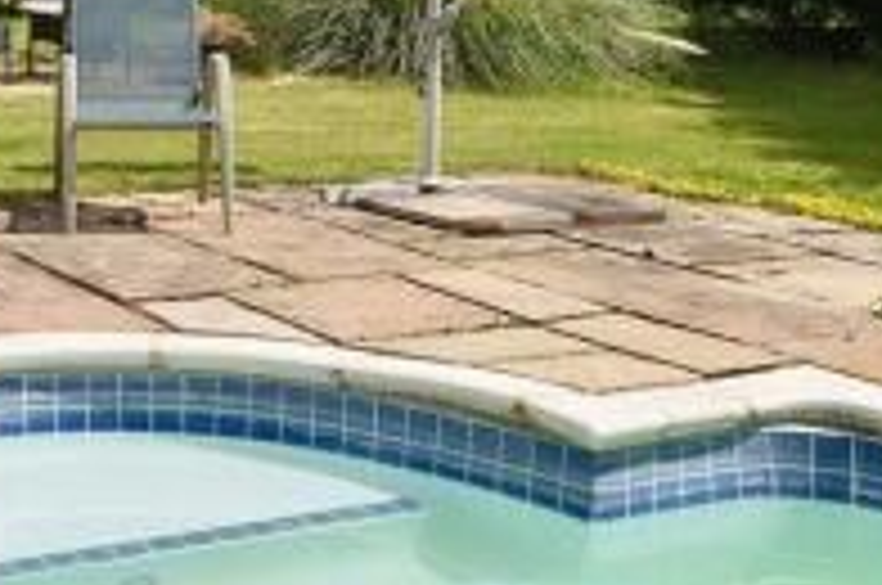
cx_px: -76
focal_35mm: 73
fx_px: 1786
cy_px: -65
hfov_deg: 25.8
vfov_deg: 17.9
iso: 100
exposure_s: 1/320
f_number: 9
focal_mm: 20
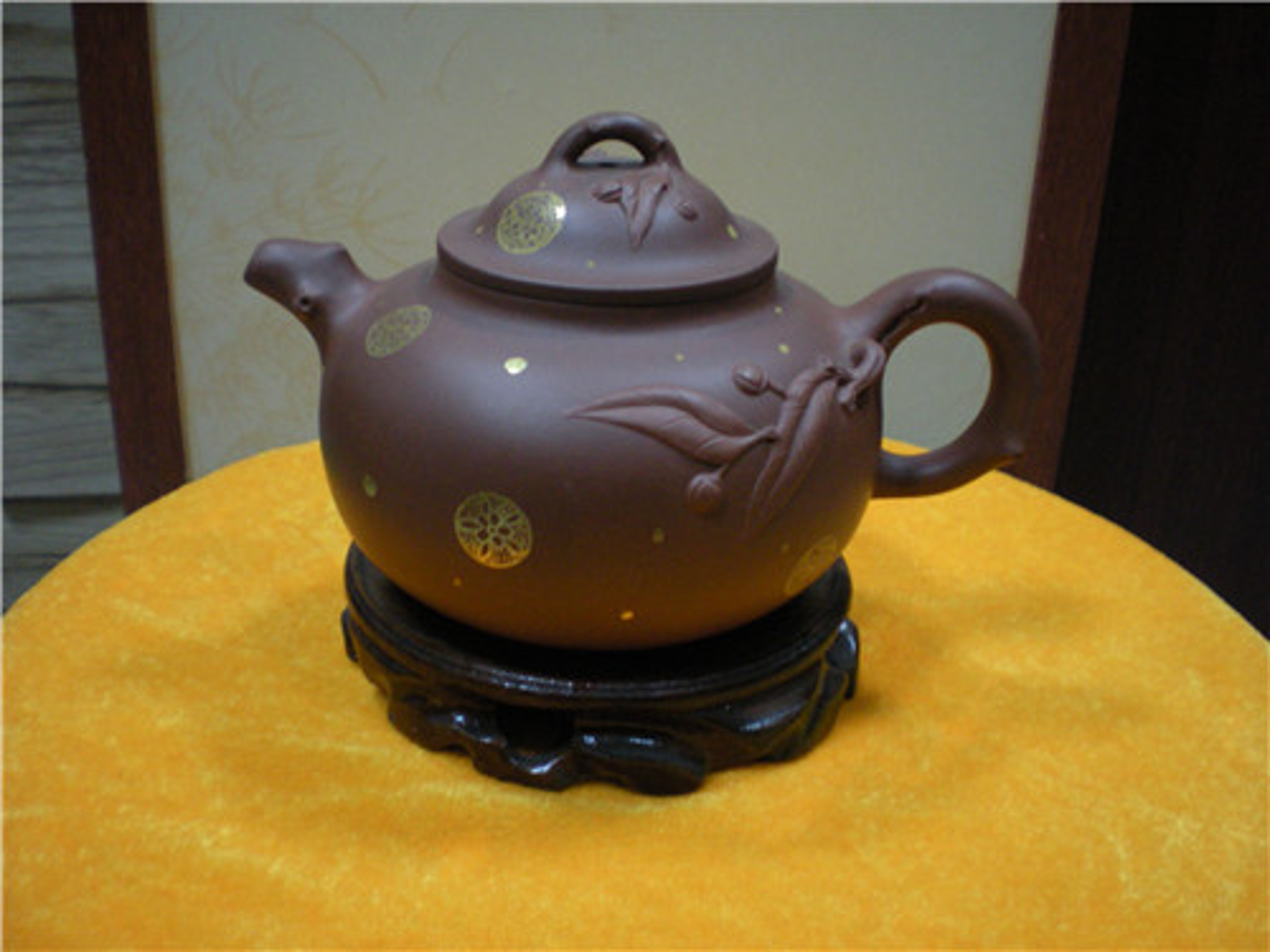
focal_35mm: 38
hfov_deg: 49.0
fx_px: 1394
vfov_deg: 37.7
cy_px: 476
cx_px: 635
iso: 272
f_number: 3.1
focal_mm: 6.3
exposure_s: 1/8
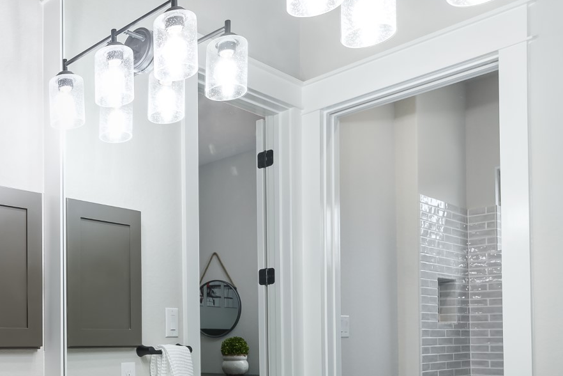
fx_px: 579
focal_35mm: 37
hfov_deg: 45.0
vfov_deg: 33.5
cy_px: 359
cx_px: 17
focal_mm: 17
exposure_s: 1/10
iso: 400
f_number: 8
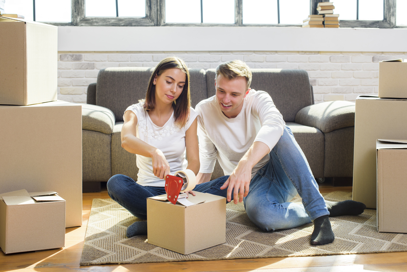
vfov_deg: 27.0
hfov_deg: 39.6
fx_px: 565
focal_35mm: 50
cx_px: 204
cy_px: 136
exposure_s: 1/160
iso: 160
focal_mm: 50
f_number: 5.6
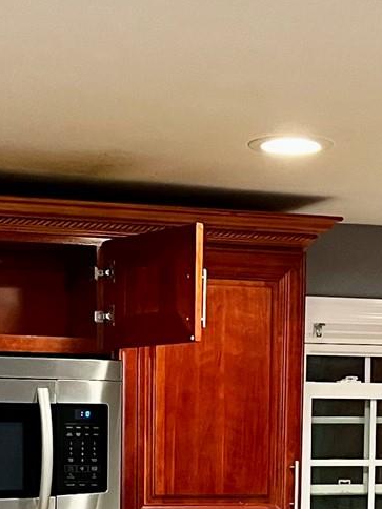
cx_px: 132
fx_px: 1619
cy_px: 654
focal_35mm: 110
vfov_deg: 16.9
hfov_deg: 13.4
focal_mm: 5.1
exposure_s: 1/60
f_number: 1.6
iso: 320
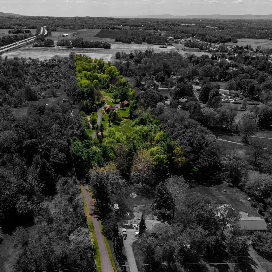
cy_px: 144
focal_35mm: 31
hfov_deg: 52.1
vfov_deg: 52.5
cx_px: 105
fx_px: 276
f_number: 1.8
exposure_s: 1/4000
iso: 100
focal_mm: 8.67
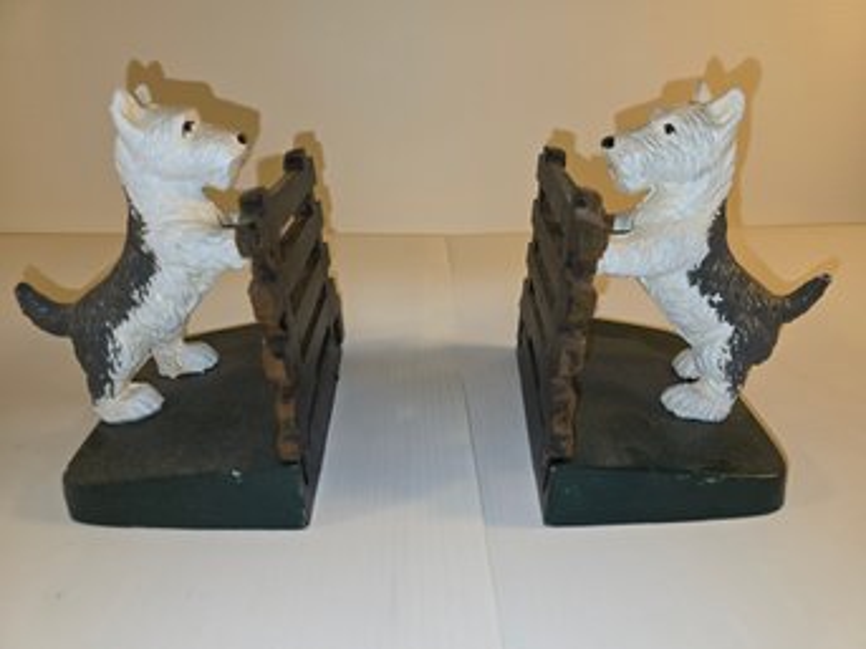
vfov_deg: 58.8
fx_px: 575
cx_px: 433
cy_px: 324
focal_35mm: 23
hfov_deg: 73.9
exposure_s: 1/120
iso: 20
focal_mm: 6.3
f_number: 1.7
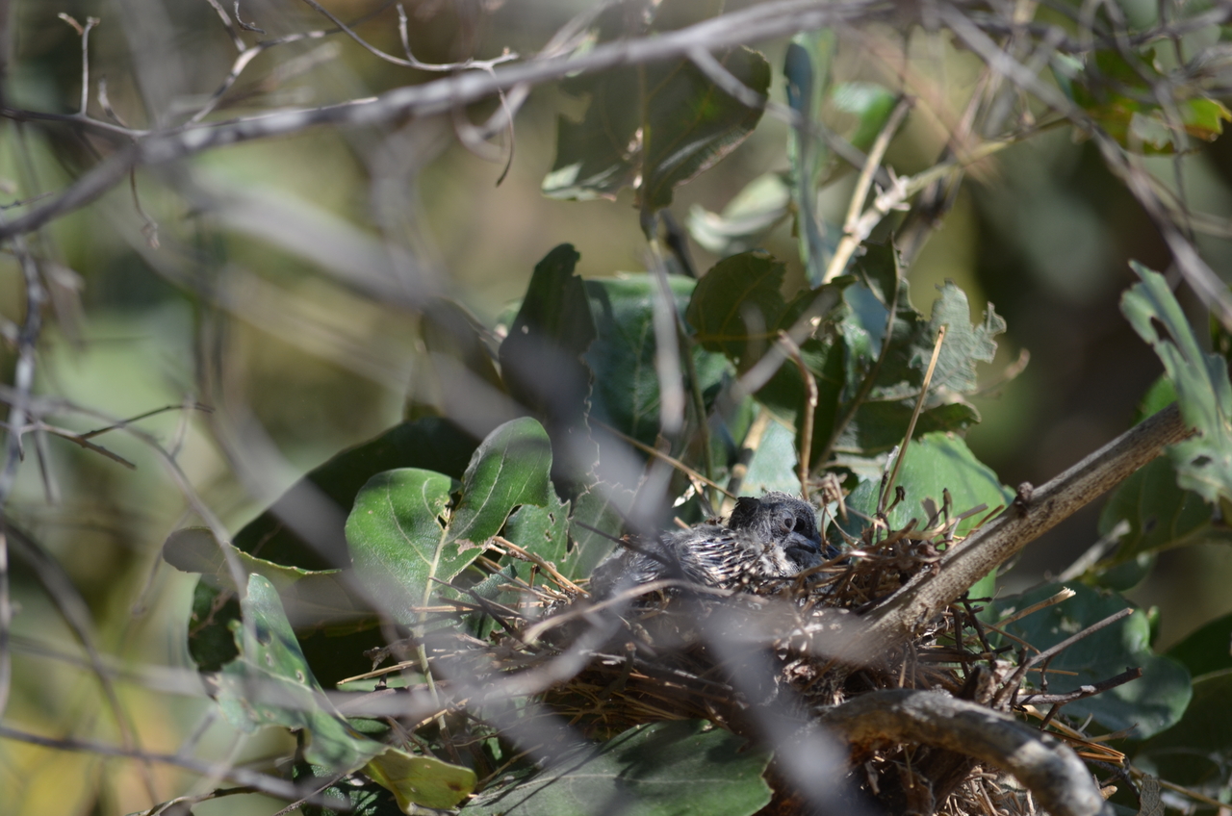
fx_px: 15369
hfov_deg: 4.6
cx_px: 616
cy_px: 408
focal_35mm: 450
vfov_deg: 3.0
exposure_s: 1/500
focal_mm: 300
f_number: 5.6
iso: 220
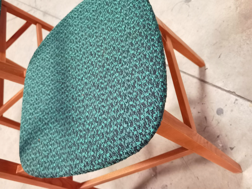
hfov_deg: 54.0
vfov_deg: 41.8
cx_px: 126
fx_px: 248
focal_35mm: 34
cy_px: 94
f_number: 1.9
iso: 640
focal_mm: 6.71
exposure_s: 1/25
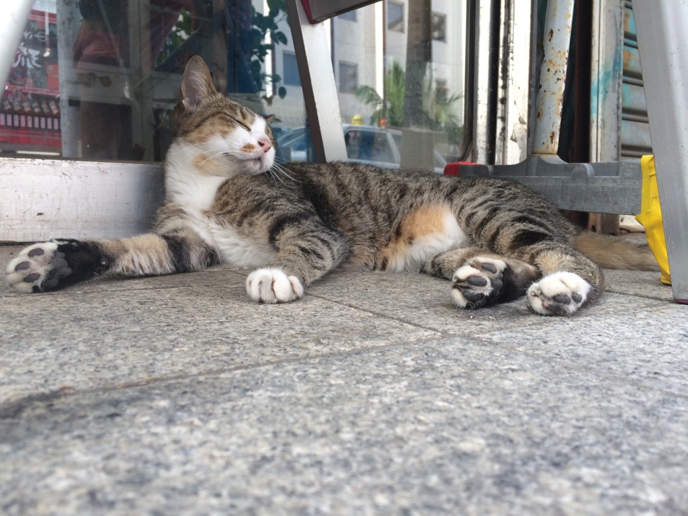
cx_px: 344
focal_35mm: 30
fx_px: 596
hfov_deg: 60.0
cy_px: 258
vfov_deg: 46.8
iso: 40
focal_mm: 4.12
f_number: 2.2
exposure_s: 1/120
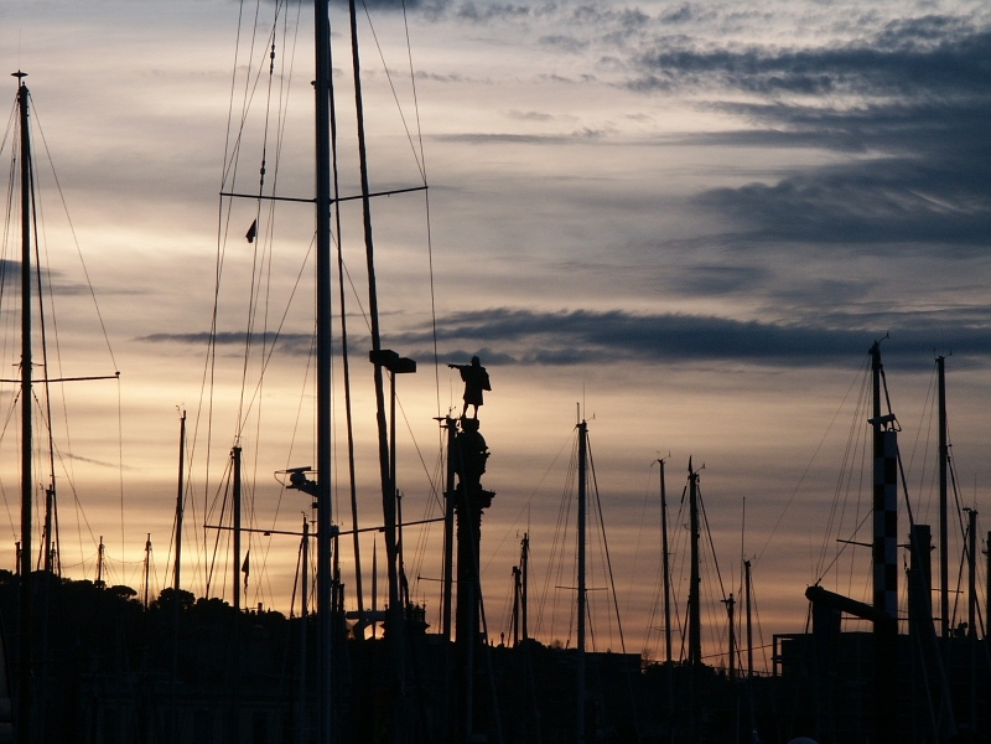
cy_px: 372
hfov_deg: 9.9
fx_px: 5697
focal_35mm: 199
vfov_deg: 7.5
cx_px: 496
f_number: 6.7
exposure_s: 1/125
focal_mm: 50.48
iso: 100
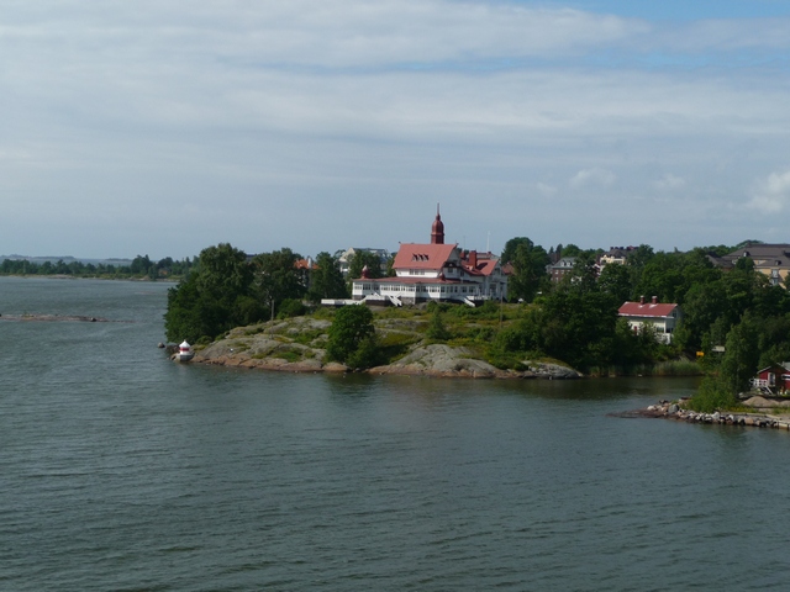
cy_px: 296
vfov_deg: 21.9
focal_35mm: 67
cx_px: 395
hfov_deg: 29.0
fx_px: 1529
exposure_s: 1/1000
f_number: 4.5
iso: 100
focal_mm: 11.3
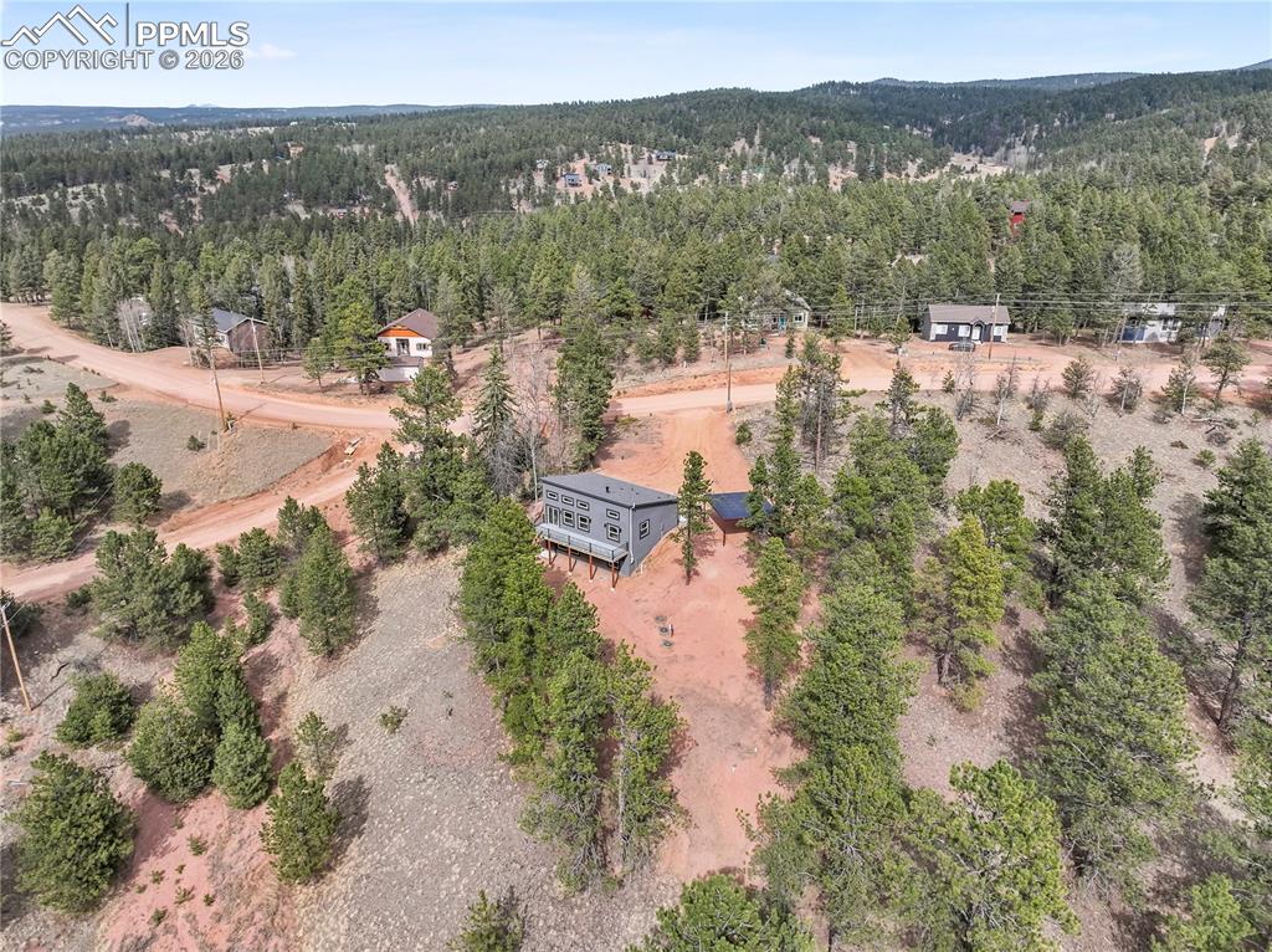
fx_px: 881
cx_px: 636
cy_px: 476
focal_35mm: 24
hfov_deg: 71.6
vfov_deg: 56.7
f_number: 2.8
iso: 140
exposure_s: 1/3200
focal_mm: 12.29
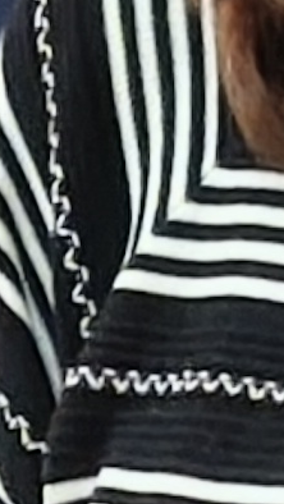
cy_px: -366
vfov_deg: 1.9
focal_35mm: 1150
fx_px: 15376
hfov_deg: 1.1
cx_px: 713
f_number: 2
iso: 640
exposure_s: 1/60
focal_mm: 8.8
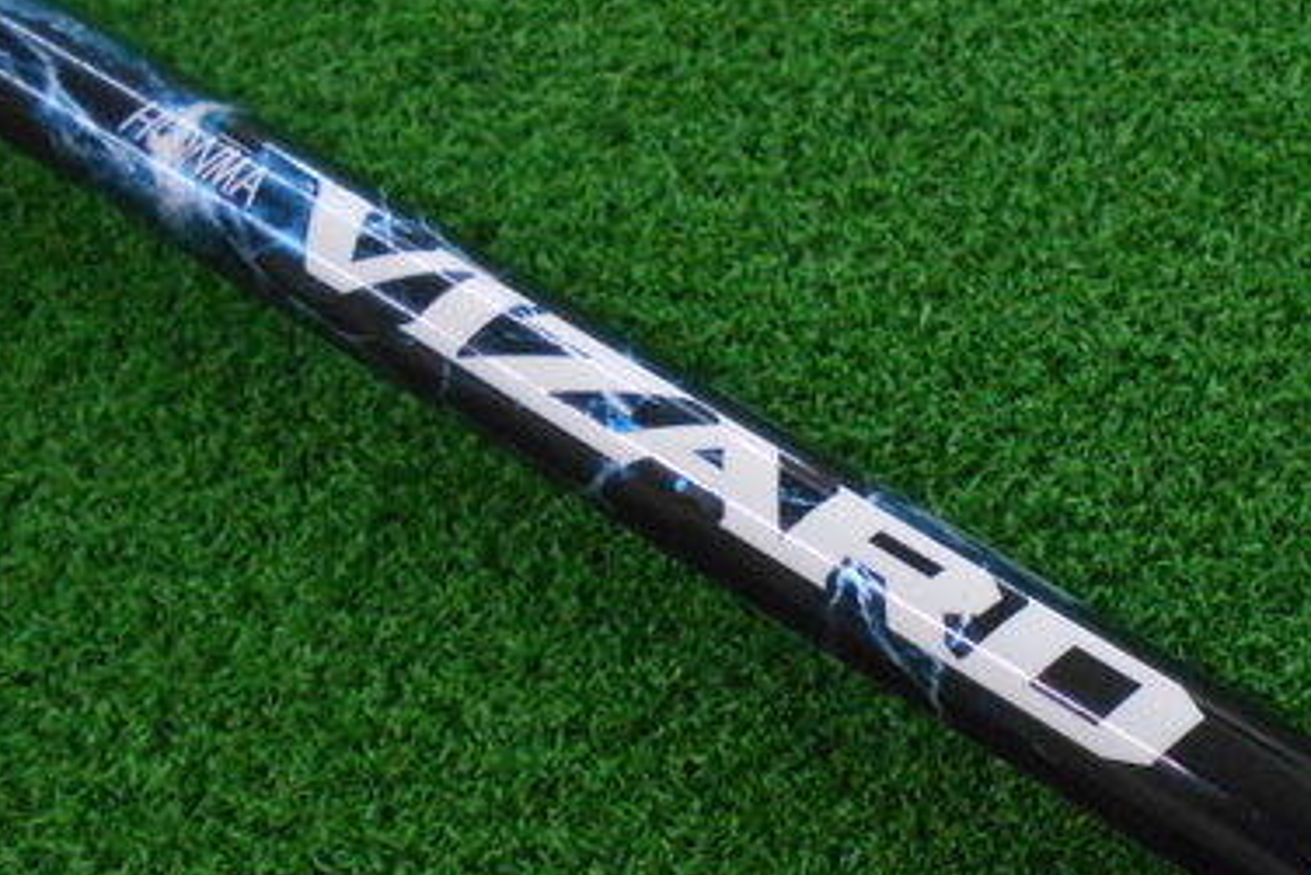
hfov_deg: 42.0
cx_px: 907
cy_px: 495
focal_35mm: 46
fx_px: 1676
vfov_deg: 29.2
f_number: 3.2
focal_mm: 4.6
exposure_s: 1/200
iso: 800
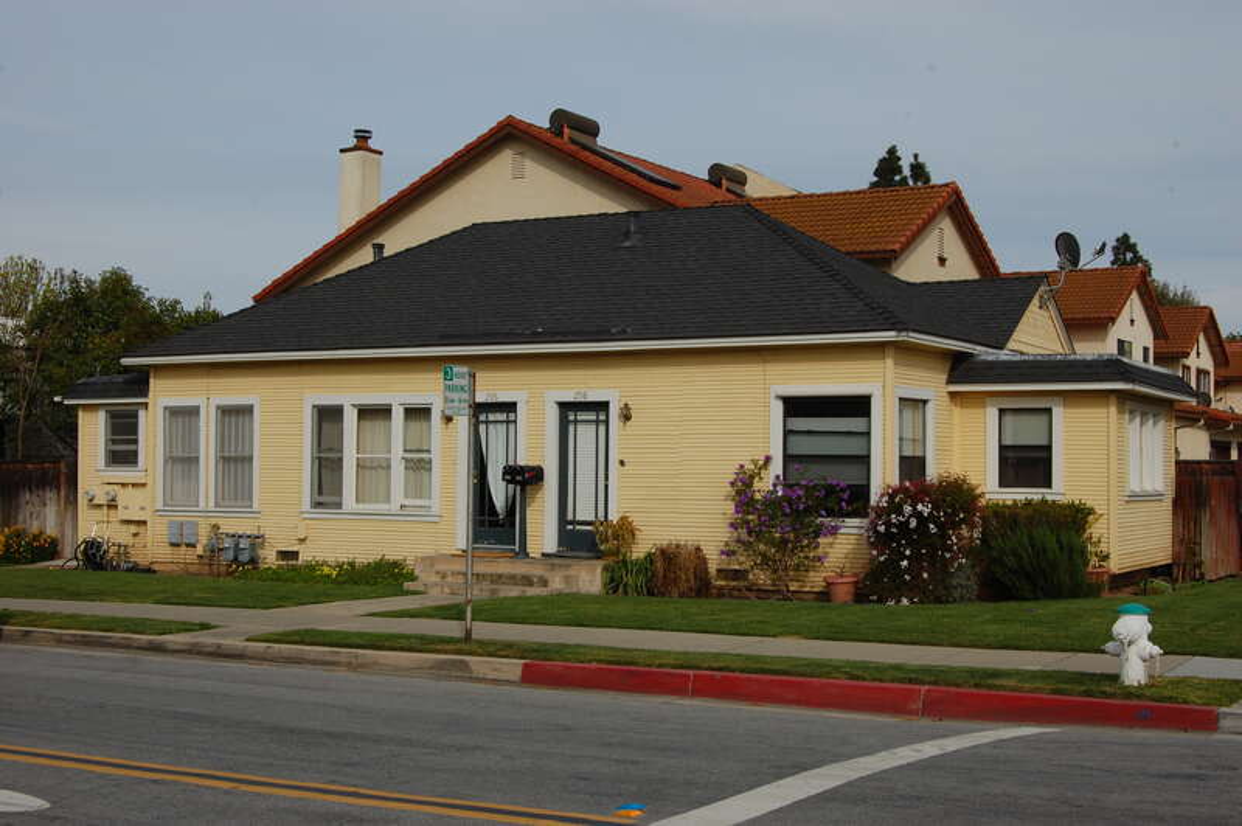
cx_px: 621
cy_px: 413
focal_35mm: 48
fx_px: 1655
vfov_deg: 28.0
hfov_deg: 41.1
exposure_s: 1/160
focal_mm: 32
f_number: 16
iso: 200
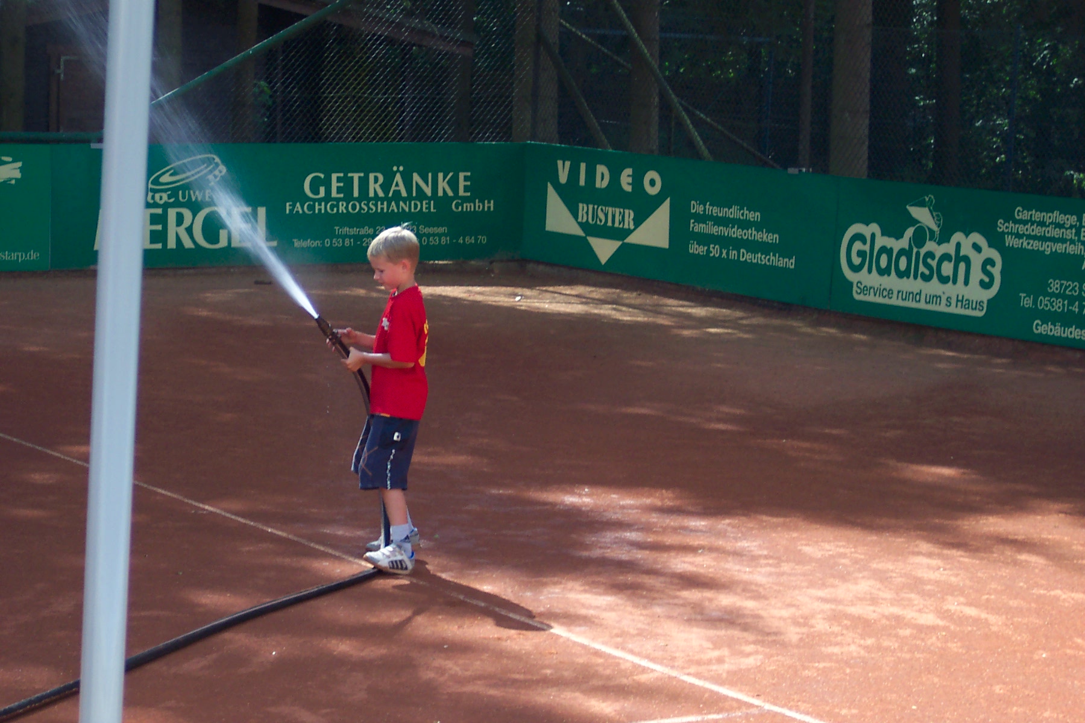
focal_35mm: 114
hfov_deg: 17.9
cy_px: 362
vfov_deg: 12.0
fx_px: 3436
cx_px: 542
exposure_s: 1/250
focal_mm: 24
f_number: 4.8
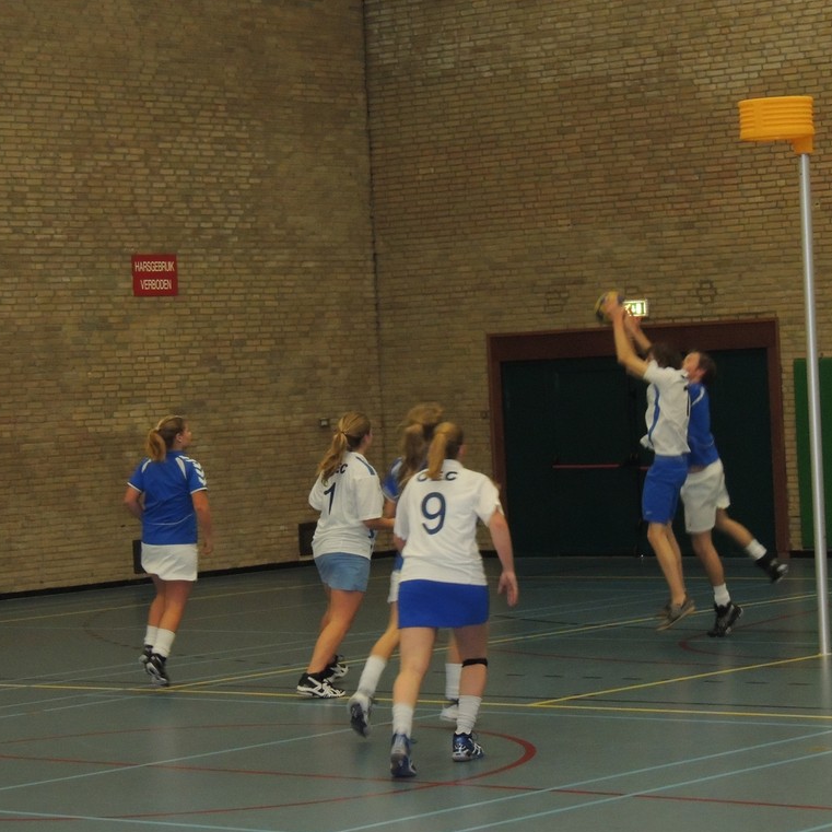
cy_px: 419
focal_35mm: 119
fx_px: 3236
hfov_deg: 14.7
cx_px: 420
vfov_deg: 14.7
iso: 800
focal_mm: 17.8
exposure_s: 1/60
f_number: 4.1
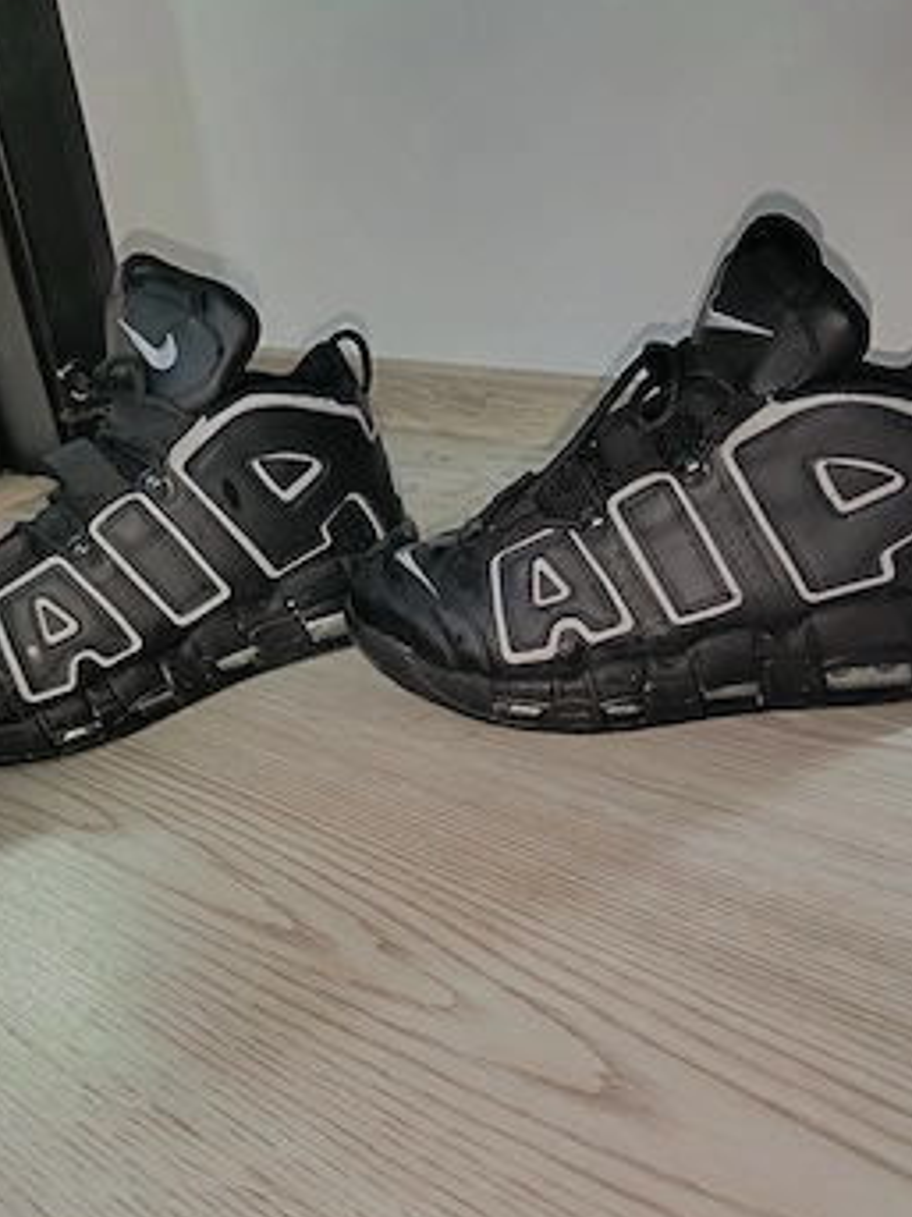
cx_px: 394
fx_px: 984
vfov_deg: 63.3
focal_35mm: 28
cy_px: 663
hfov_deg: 49.6
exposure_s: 1/33.3
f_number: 1.75
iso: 2365
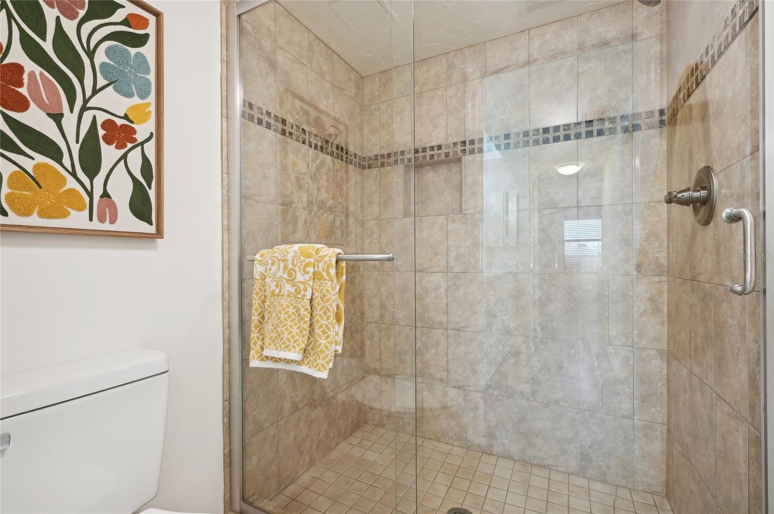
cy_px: 257
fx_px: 344
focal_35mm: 16
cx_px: 387
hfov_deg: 96.8
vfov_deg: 73.6
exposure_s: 1/13
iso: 400
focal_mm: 16
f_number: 8
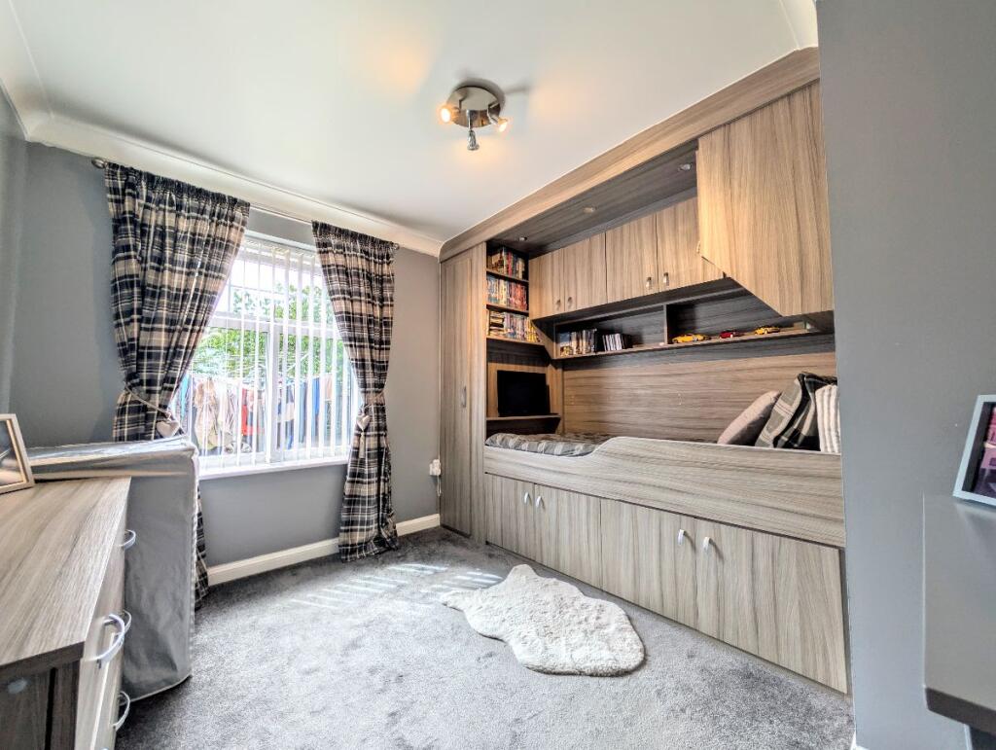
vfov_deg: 94.6
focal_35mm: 12
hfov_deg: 110.5
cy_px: 375
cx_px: 498
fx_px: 346
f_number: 1.7
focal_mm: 2.02
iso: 47
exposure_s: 1/277
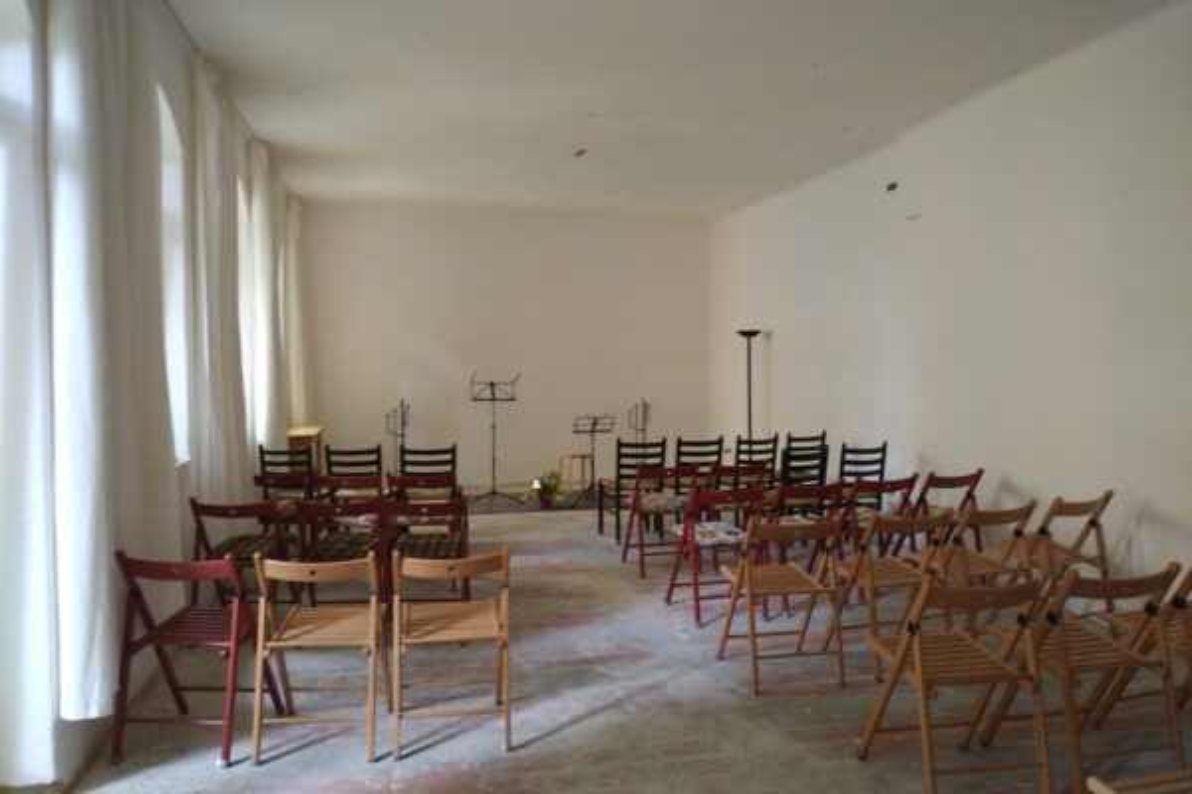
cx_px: 596
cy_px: 397
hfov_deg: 71.5
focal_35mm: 25
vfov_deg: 51.3
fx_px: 828
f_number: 2
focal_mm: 4.52
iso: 815
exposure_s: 1/24
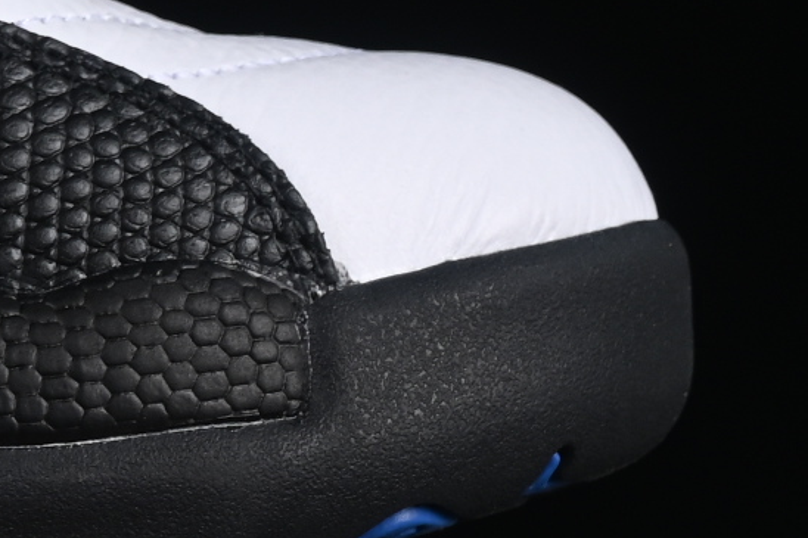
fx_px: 8548
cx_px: -793
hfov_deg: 5.3
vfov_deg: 3.6
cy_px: -206
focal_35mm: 381
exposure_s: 1/80
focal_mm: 50
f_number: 8
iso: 160
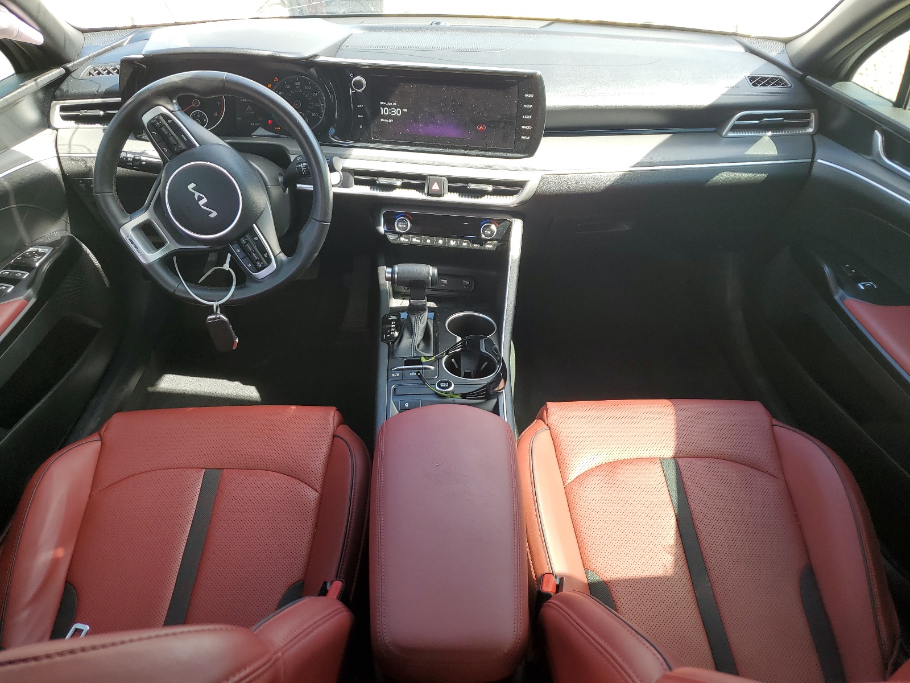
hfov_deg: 67.3
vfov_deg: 53.1
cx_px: 455
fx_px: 683
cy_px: 342
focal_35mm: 26
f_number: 1.5
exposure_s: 1/152
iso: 50
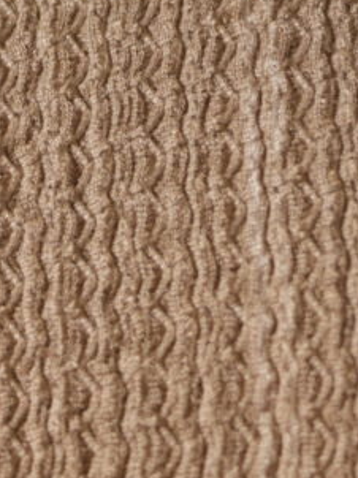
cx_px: -154
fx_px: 3963
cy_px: 1274
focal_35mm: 287
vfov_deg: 6.5
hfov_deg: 5.1
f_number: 3.2
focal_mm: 50
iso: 800
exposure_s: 1/125
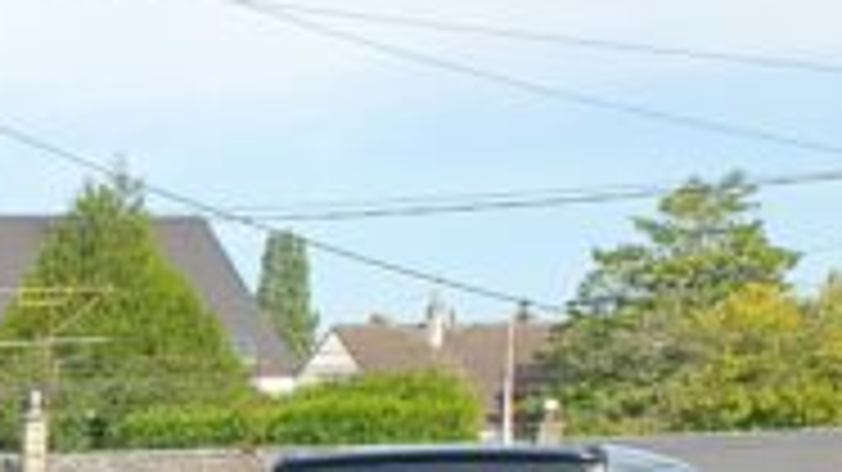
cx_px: -932
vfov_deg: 8.9
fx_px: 2700
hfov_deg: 14.3
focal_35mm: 121
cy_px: 1173
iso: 50
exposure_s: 1/858
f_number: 2.4
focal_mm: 4.32
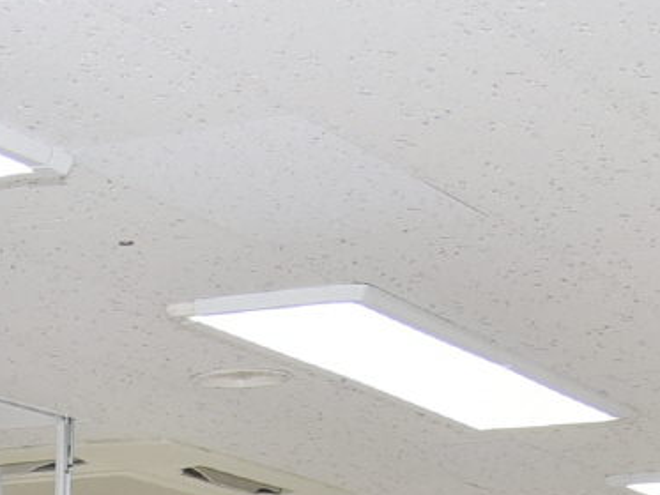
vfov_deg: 9.8
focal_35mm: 136
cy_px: 1107
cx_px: -421
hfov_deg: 13.4
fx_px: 2594
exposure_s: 1/125
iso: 800
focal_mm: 24
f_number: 5
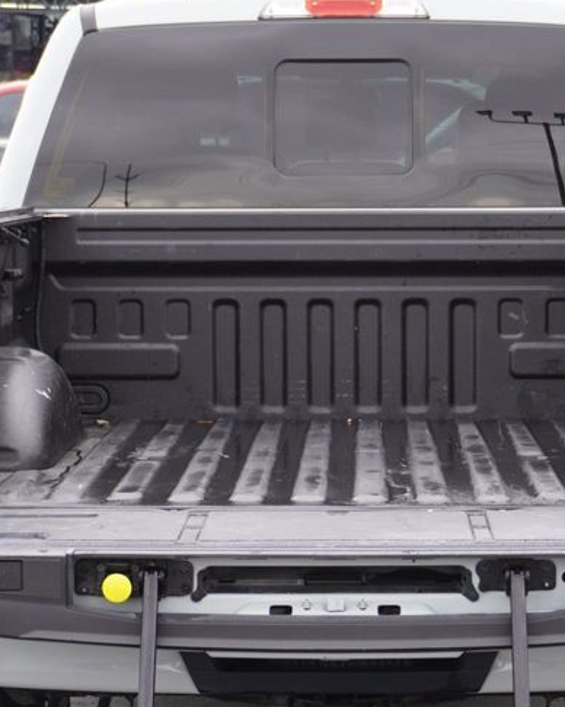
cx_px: 344
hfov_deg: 12.6
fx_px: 2550
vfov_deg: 15.8
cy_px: 443
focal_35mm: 122
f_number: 5.6
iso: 200
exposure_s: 1/80
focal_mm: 41
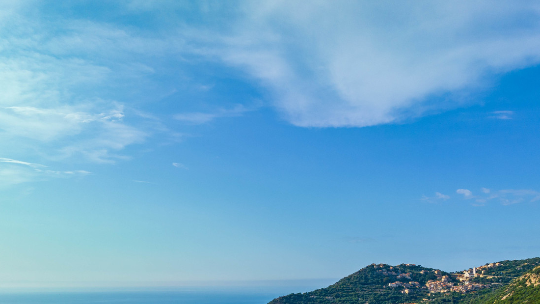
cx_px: 288
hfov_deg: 52.7
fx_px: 544
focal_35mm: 38
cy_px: 280
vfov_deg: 29.7
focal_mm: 12.3
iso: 100
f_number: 11
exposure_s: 1/160
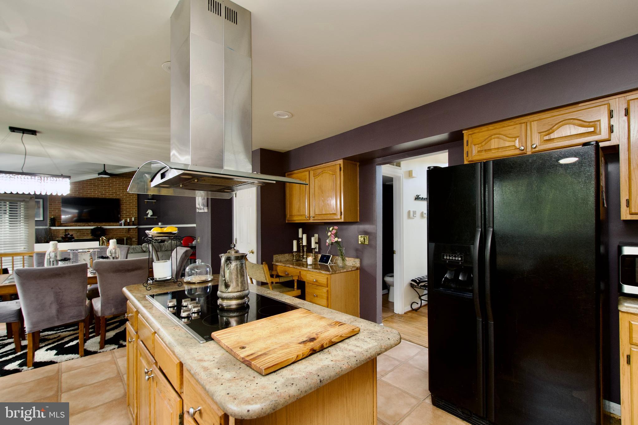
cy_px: 212
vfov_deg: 77.3
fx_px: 266
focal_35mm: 15
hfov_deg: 100.4
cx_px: 319
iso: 320
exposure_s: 1/10
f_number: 7.1
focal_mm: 10
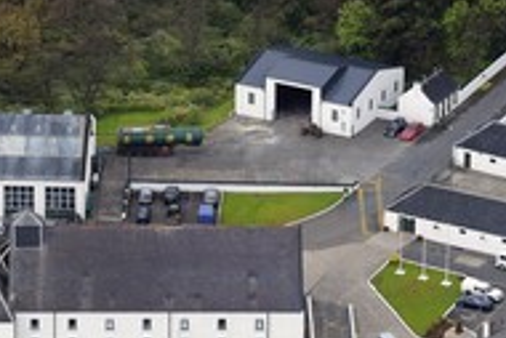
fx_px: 4192
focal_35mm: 298
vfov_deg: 4.6
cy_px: 349
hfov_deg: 6.9
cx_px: 133
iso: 400
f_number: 6.3
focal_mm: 135
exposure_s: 1/800
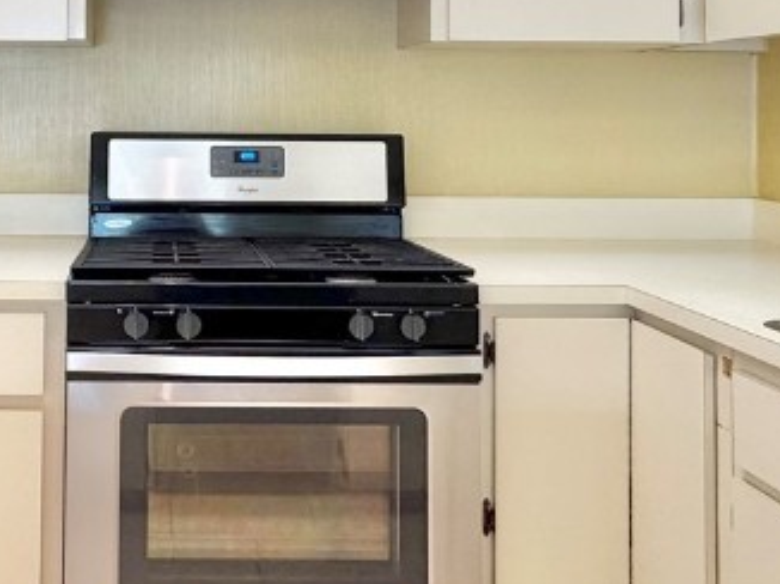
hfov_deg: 41.3
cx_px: 163
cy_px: 81
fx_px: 991
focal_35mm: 44
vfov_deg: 31.6
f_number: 2.2
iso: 200
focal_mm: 2.22
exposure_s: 1/60
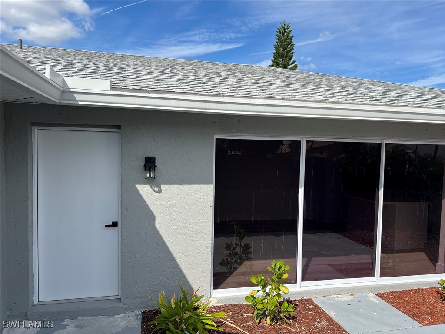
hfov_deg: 67.3
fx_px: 334
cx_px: 222
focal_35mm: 26
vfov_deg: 53.1
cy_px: 167
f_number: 1.5
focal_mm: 5.7
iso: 50
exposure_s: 1/5076
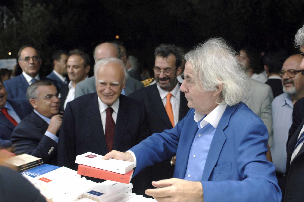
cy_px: 101
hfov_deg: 46.4
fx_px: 354
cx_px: 152
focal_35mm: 42
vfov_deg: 31.8
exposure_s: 1/40
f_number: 2.8
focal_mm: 28
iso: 320
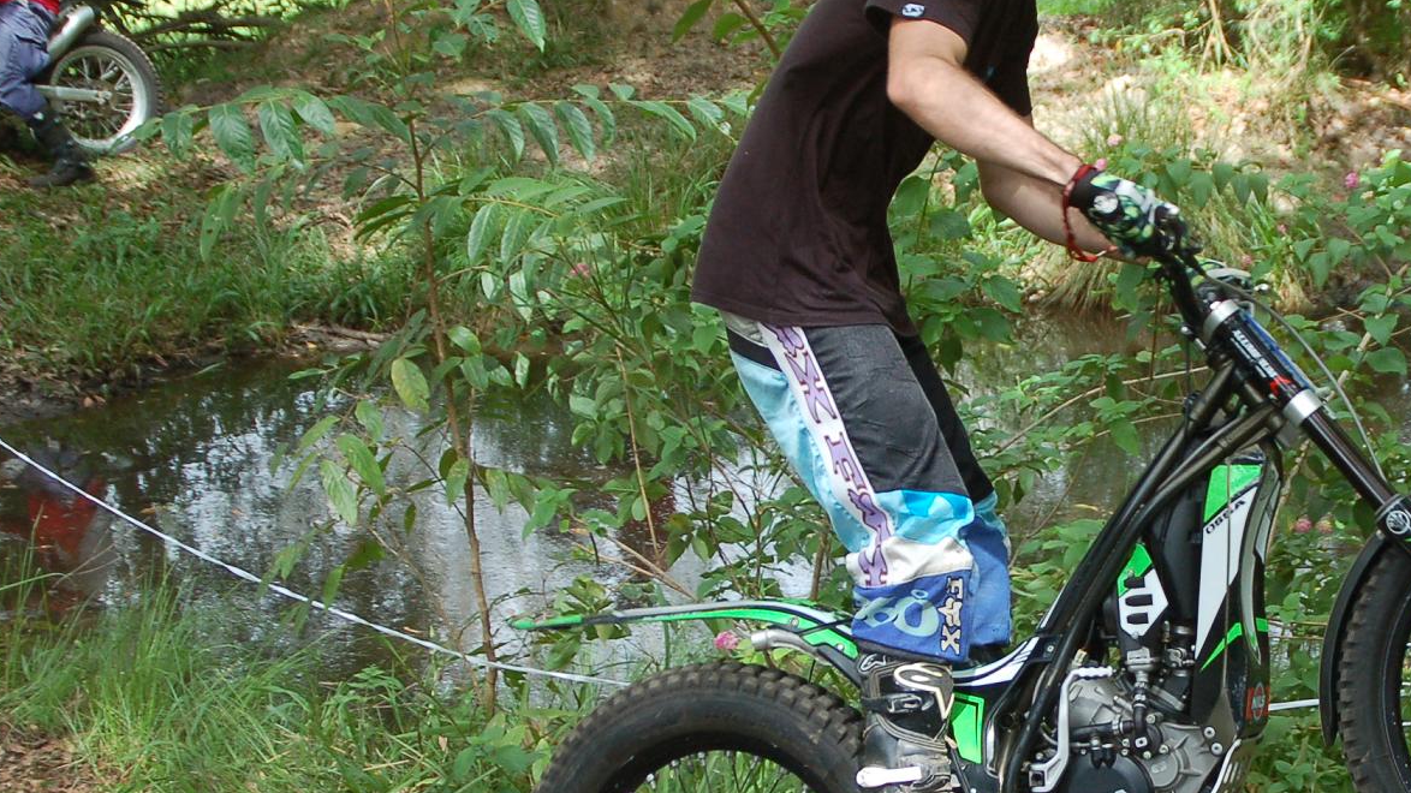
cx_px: 1094
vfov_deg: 11.3
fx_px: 4003
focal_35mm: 107
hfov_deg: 19.8
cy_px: 548
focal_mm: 38
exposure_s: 1/500
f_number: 4.5
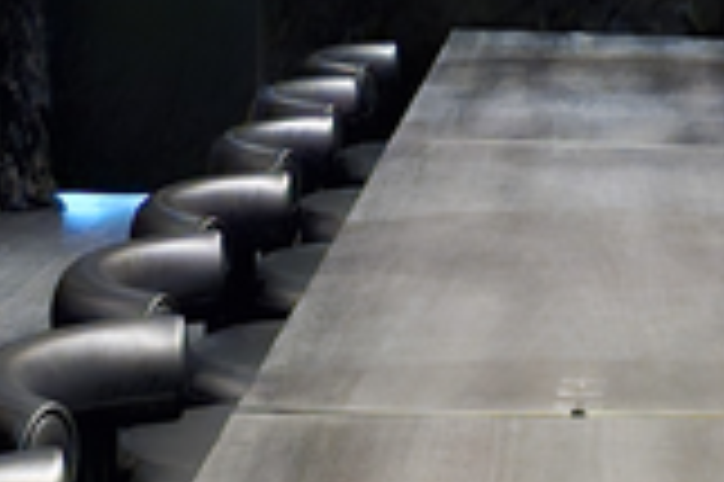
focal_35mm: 119
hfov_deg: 17.1
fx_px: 2391
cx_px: 553
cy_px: -275
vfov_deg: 11.0
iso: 1600
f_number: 1.7
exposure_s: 1/8
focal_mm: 6.3
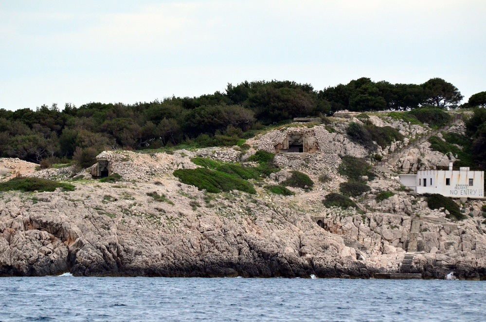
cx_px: 243
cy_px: 161
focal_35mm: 278
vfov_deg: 4.9
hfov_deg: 7.4
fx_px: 3737
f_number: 5.6
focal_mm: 185
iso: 3200
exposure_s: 1/8000
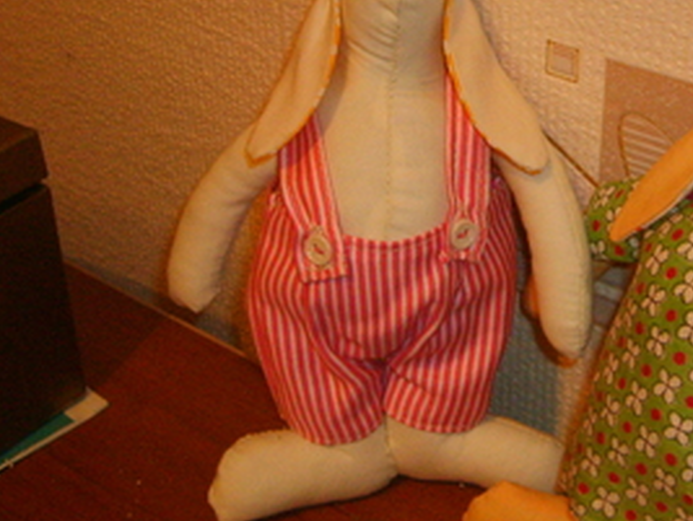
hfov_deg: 31.9
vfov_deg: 24.8
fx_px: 1183
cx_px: 540
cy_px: 220
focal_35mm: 59
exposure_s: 1/30
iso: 400
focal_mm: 5.8
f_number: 2.8
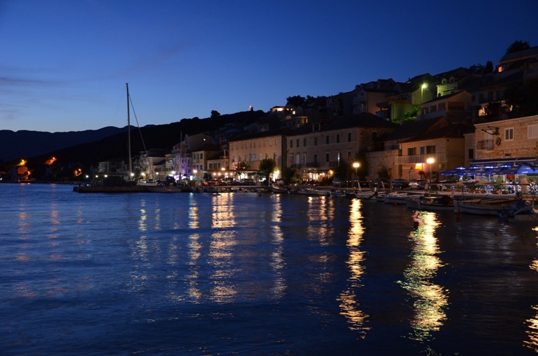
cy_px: 178
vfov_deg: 29.7
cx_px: 269
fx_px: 671
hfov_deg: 43.7
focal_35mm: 45
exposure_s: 1/2
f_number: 4.5
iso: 800
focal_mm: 30
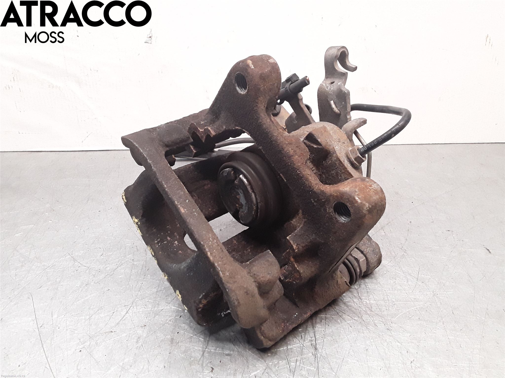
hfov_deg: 63.4
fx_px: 408
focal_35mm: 28
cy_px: 189
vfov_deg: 49.7
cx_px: 252
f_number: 1.9
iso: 100
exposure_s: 1/100
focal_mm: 2.91
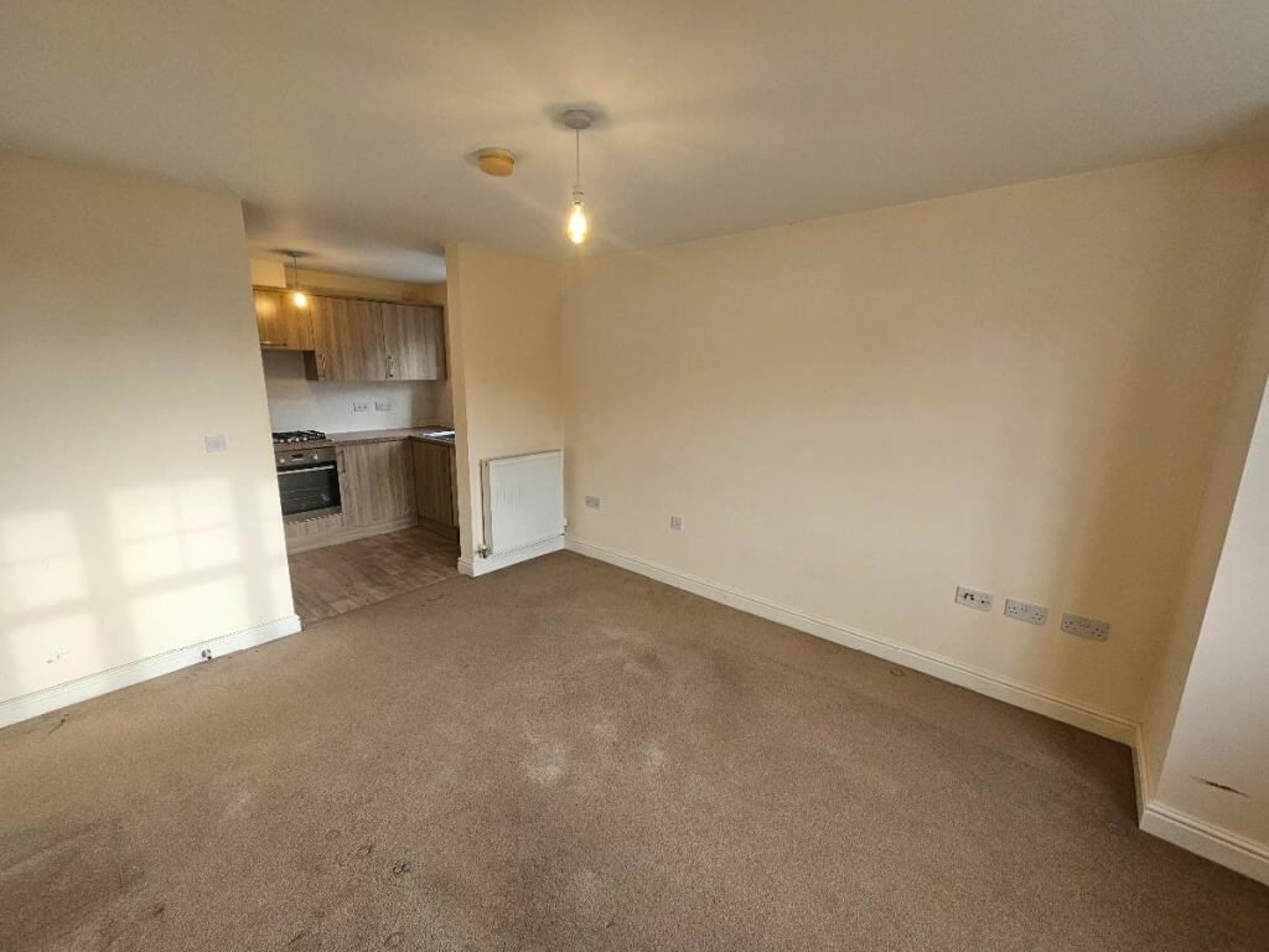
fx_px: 477
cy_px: 476
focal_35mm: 13
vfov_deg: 89.9
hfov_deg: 106.2
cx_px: 634
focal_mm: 2.2
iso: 100
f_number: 2.2
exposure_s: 1/71
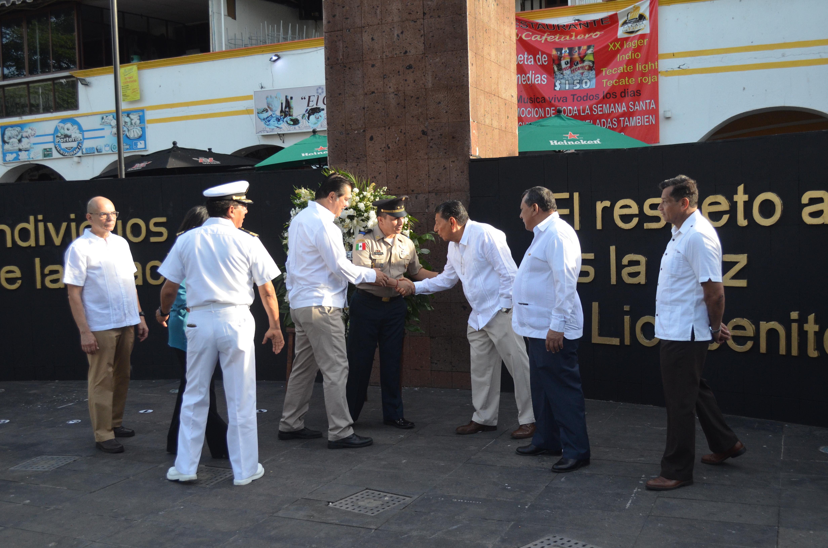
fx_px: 826
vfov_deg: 36.7
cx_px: 414
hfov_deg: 53.2
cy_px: 274
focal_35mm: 36
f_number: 4
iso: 800
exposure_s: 1/1000
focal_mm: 24
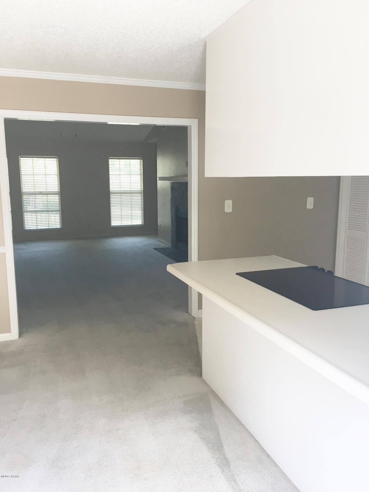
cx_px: 184
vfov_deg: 61.7
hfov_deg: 48.2
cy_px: 246
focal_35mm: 29
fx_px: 412
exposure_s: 1/40
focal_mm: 4.15
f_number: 2.2
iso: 25
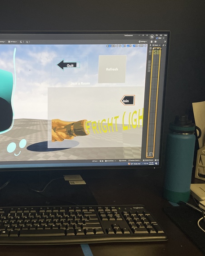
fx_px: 258
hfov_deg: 41.2
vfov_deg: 52.8
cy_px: 128
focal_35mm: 34
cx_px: 36
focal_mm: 4.2
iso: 125
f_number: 1.6
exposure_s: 1/120
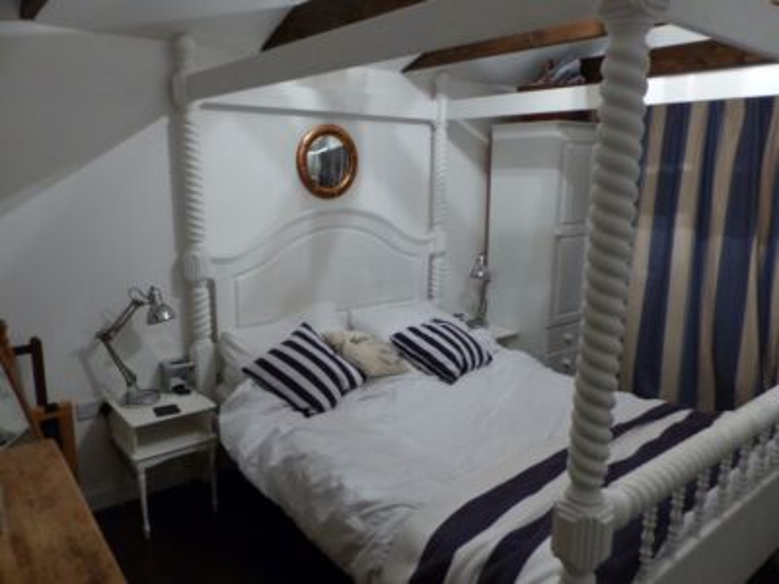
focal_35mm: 26
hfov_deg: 67.3
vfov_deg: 53.1
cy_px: 292
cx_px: 390
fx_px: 585
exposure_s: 1/10
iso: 400
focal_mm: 4.5
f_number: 2.8
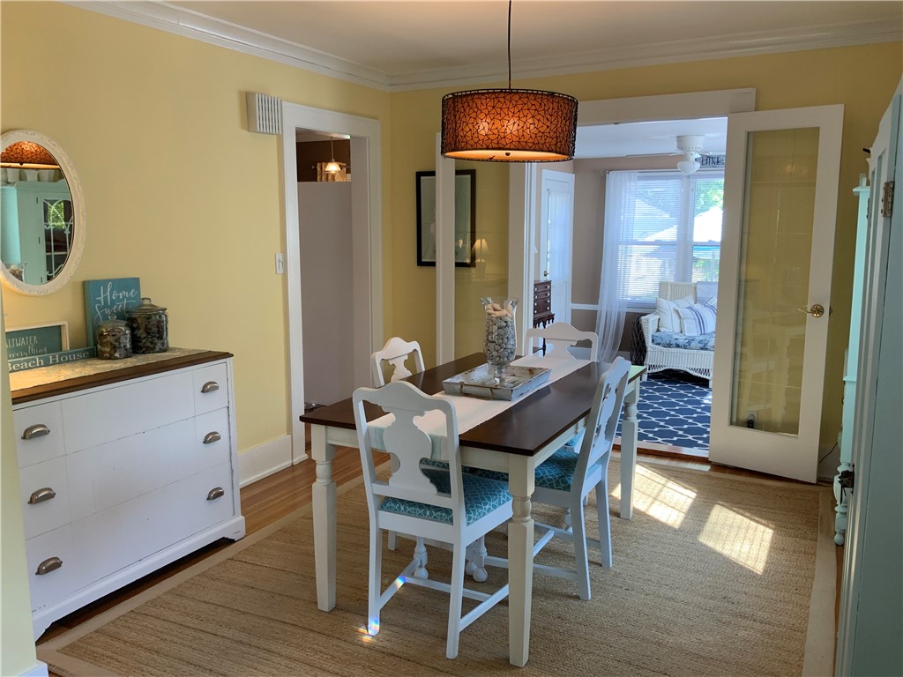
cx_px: 452
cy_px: 338
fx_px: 756
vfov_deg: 48.2
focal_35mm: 29
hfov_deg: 61.7
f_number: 1.8
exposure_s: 1/120
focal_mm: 3
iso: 64
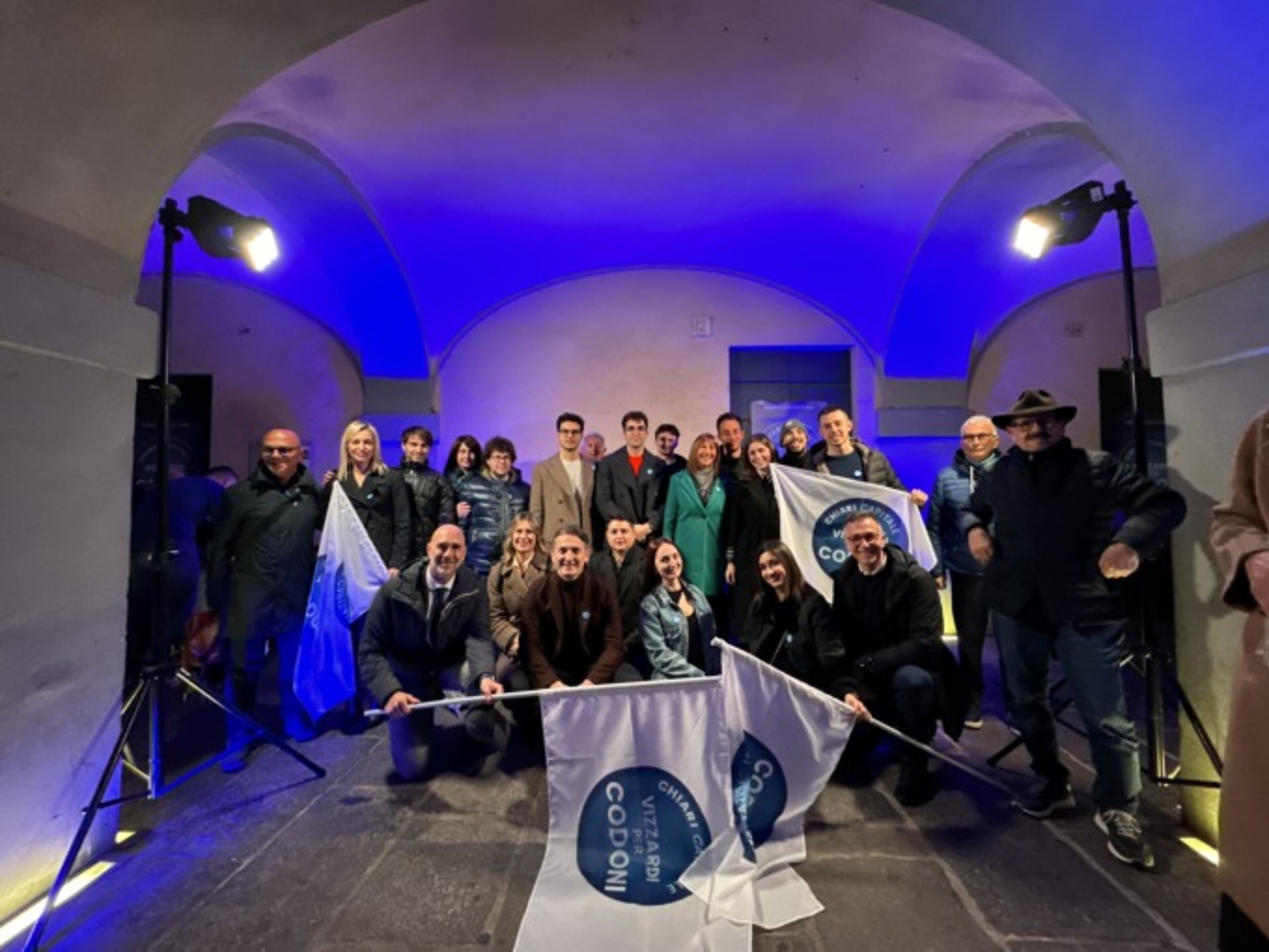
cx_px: 634
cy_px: 476
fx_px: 513
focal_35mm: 14
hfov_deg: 102.1
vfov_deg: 85.7
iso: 800
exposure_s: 1/60
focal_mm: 2.22
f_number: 2.2
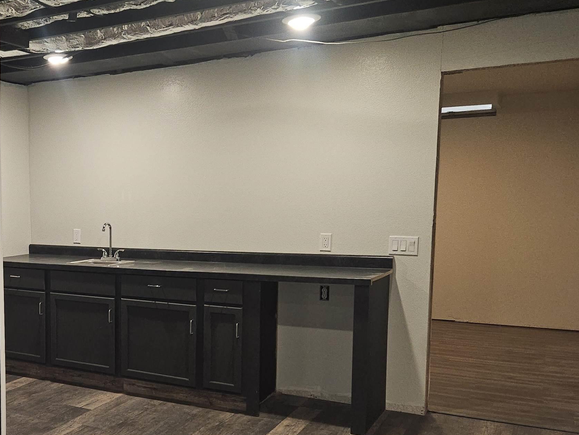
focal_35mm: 42
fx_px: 703
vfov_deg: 34.2
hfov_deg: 41.5
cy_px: 268
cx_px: 67
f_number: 1.8
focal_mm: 5.4
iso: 125
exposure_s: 1/24
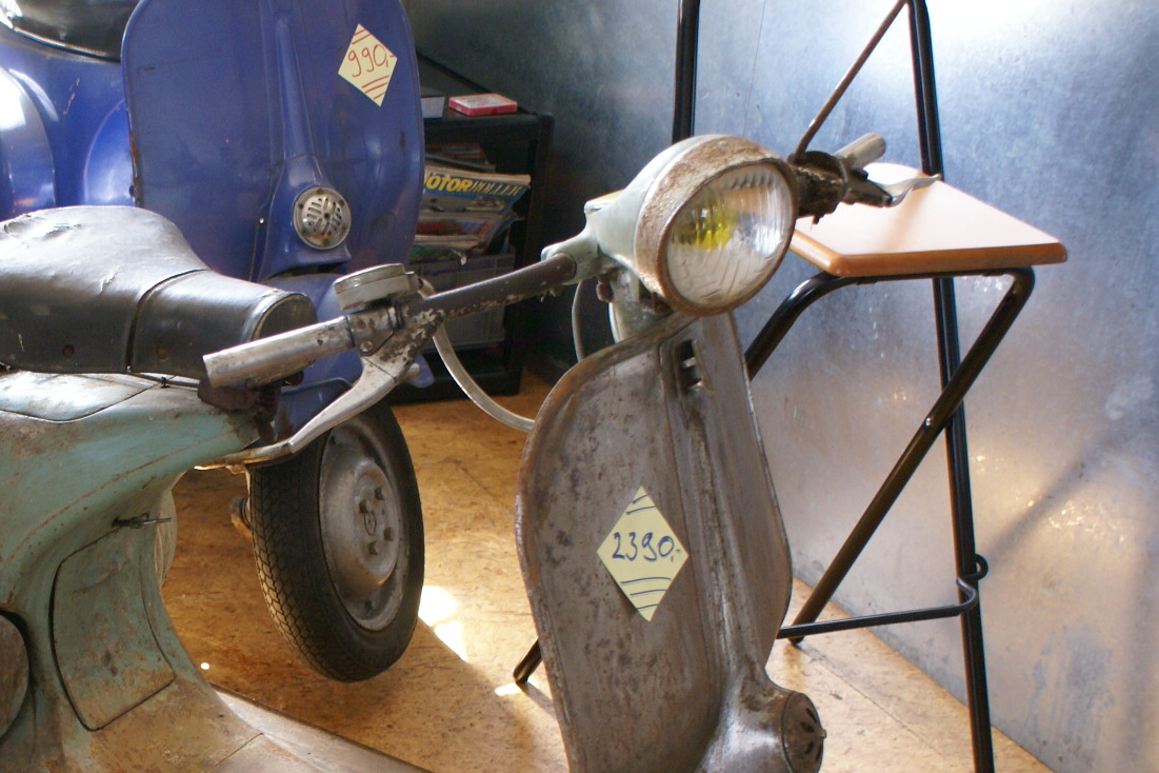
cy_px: 649
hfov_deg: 28.7
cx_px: 162
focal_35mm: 68
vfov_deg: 19.7
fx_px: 2189
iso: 320
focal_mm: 26
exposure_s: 1/40
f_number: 4.5
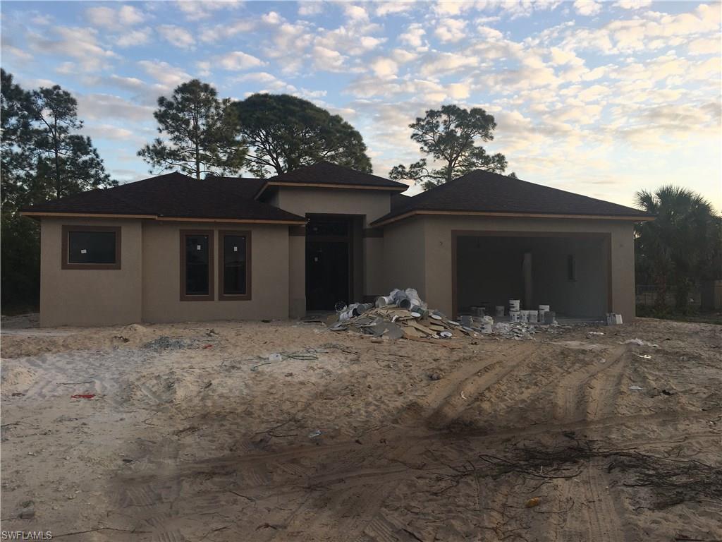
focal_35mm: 29
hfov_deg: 61.7
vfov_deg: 48.2
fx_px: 605
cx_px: 361
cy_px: 271
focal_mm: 4.15
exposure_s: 1/370
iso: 25
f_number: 2.2
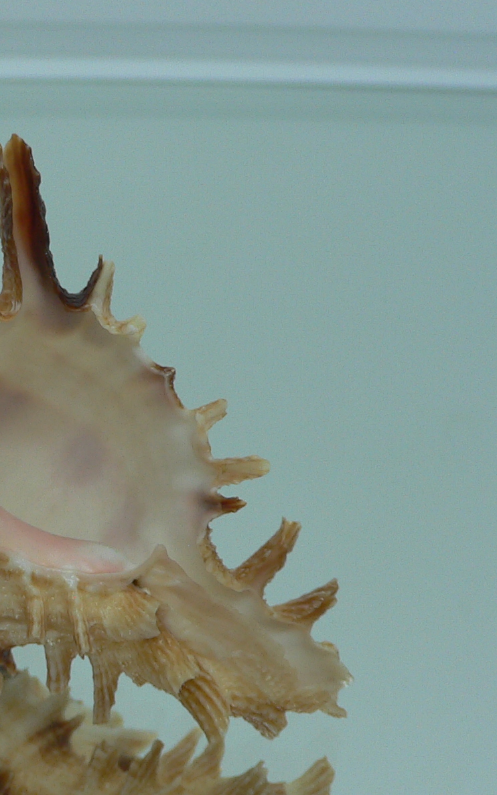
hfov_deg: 20.0
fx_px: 1365
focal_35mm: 63
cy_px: 498
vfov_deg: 32.3
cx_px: -1
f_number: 2.8
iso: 80
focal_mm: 4.6
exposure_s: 1/60
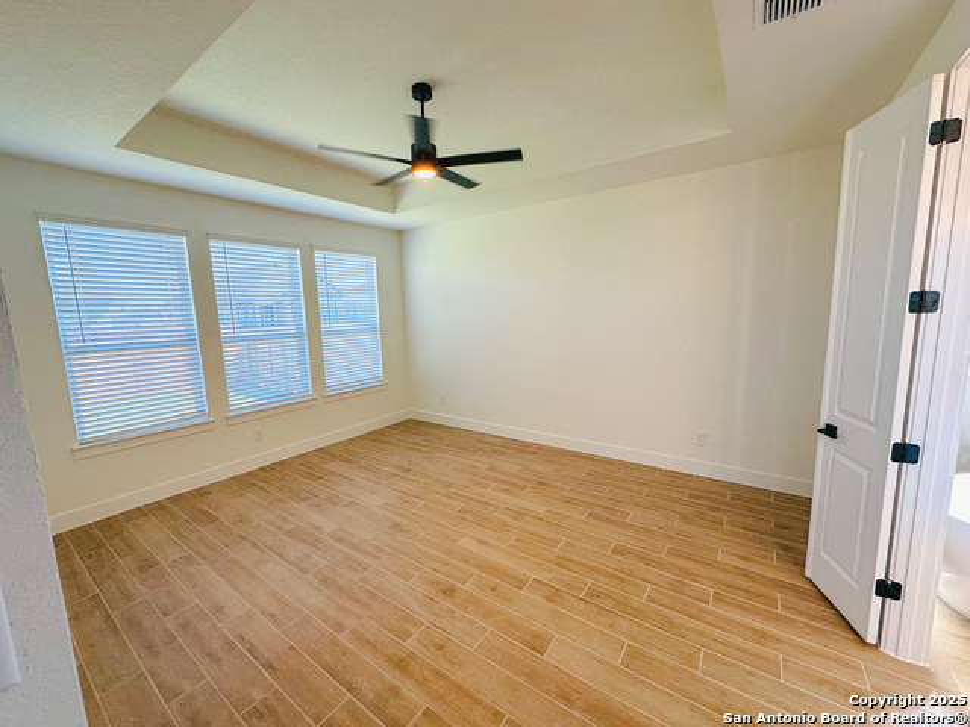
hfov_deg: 102.1
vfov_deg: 85.7
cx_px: 485
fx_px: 392
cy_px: 364
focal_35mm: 14
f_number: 2.2
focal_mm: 2.22
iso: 100
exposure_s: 1/120
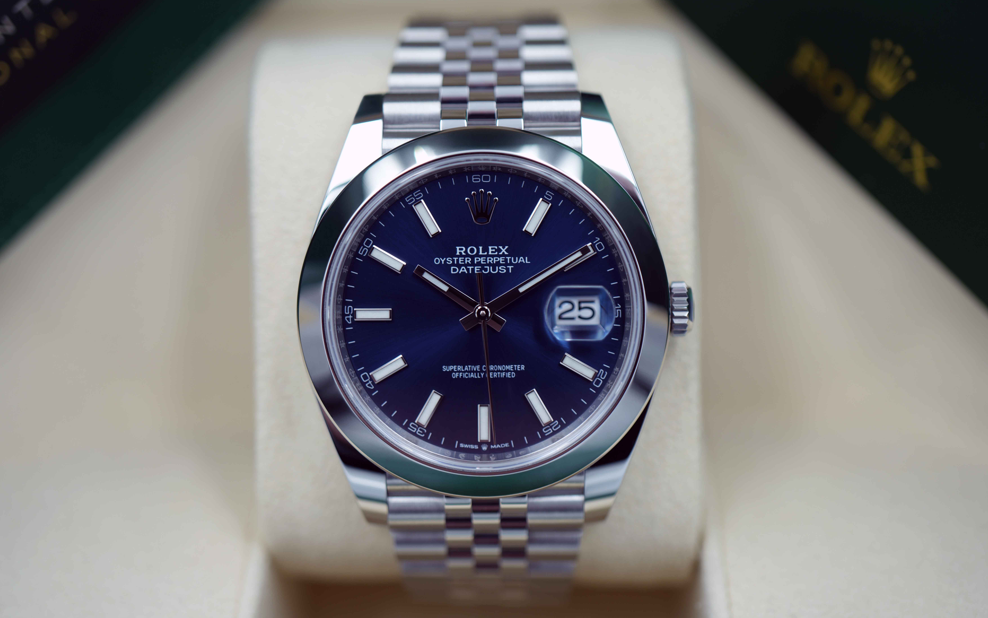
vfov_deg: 25.3
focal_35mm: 51
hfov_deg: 39.6
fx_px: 1373
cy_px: 290
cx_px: 494
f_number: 2.8
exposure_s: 1/80
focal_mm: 50
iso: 100
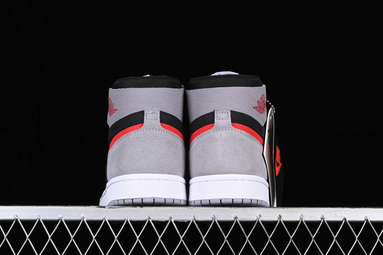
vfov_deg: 18.2
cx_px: 192
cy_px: 128
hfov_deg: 27.0
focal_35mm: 75
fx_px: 798
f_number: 8
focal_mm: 50
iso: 160
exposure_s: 1/60
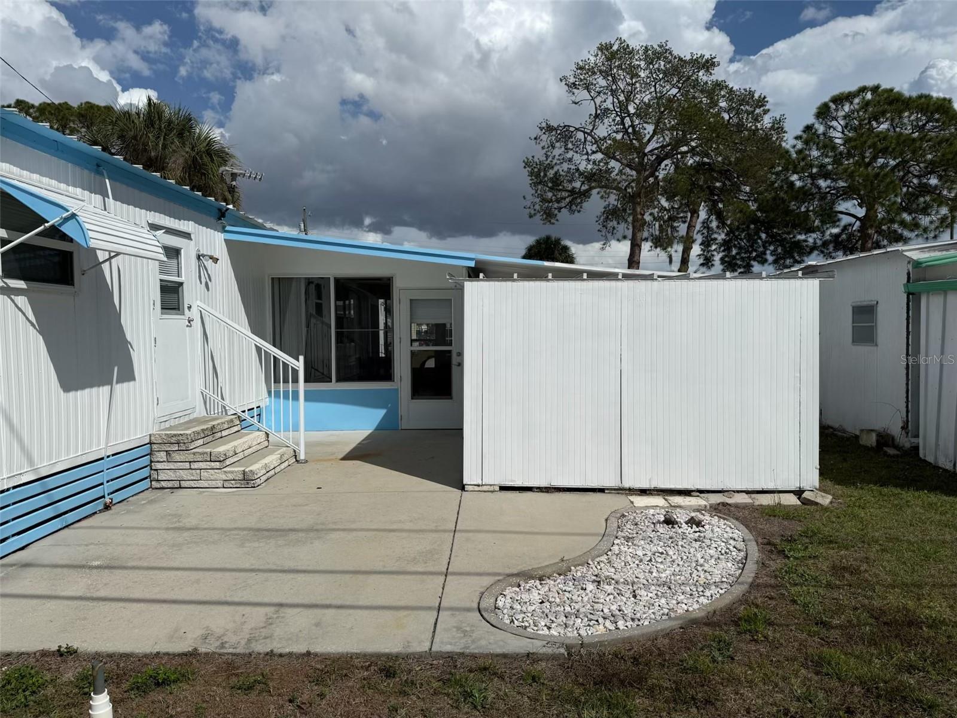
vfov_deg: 56.8
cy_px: 359
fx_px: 664
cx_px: 478
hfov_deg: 71.6
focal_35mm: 24
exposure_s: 1/14286
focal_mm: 6.76
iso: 64
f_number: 1.78
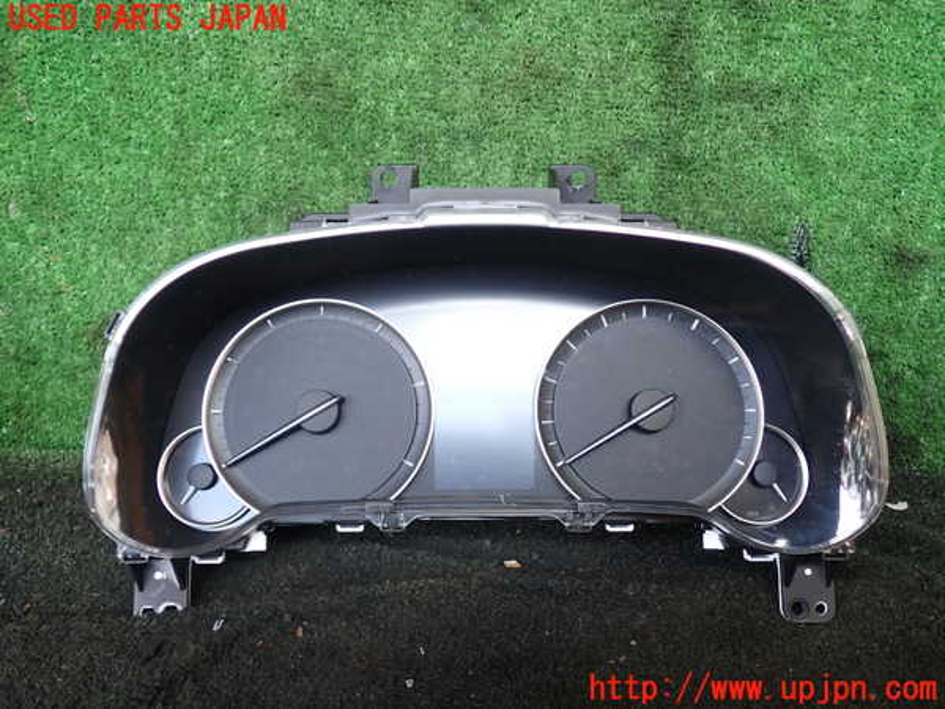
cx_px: 472
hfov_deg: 60.0
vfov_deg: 46.8
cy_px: 354
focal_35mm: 30
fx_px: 819
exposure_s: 1/60
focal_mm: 5.4
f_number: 2.3
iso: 160
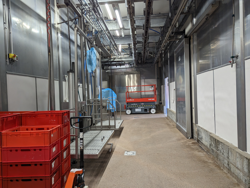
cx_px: 125
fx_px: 174
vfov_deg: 56.9
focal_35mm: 24
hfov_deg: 71.5
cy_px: 94
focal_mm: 6.81
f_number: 1.85
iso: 247
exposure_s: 1/100
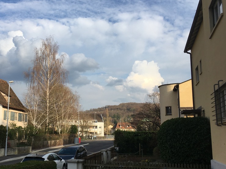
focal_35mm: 40
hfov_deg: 46.0
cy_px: 95
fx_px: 261
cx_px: 73
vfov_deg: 35.9
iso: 25
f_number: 2.2
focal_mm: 4.15
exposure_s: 1/1148
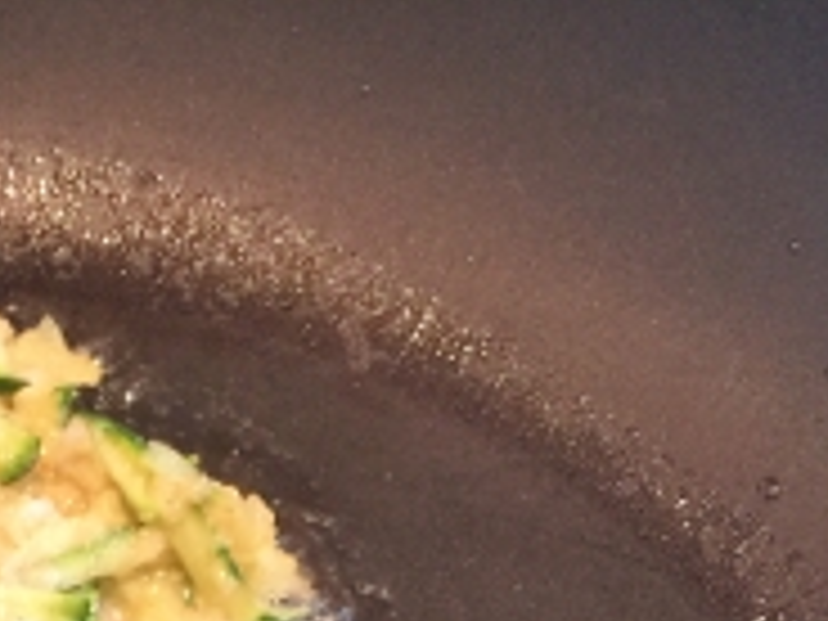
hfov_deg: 18.9
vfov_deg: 13.3
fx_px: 2416
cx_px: -22
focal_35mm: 101
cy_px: 1076
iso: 50
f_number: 2.2
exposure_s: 1/30
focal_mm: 4.15
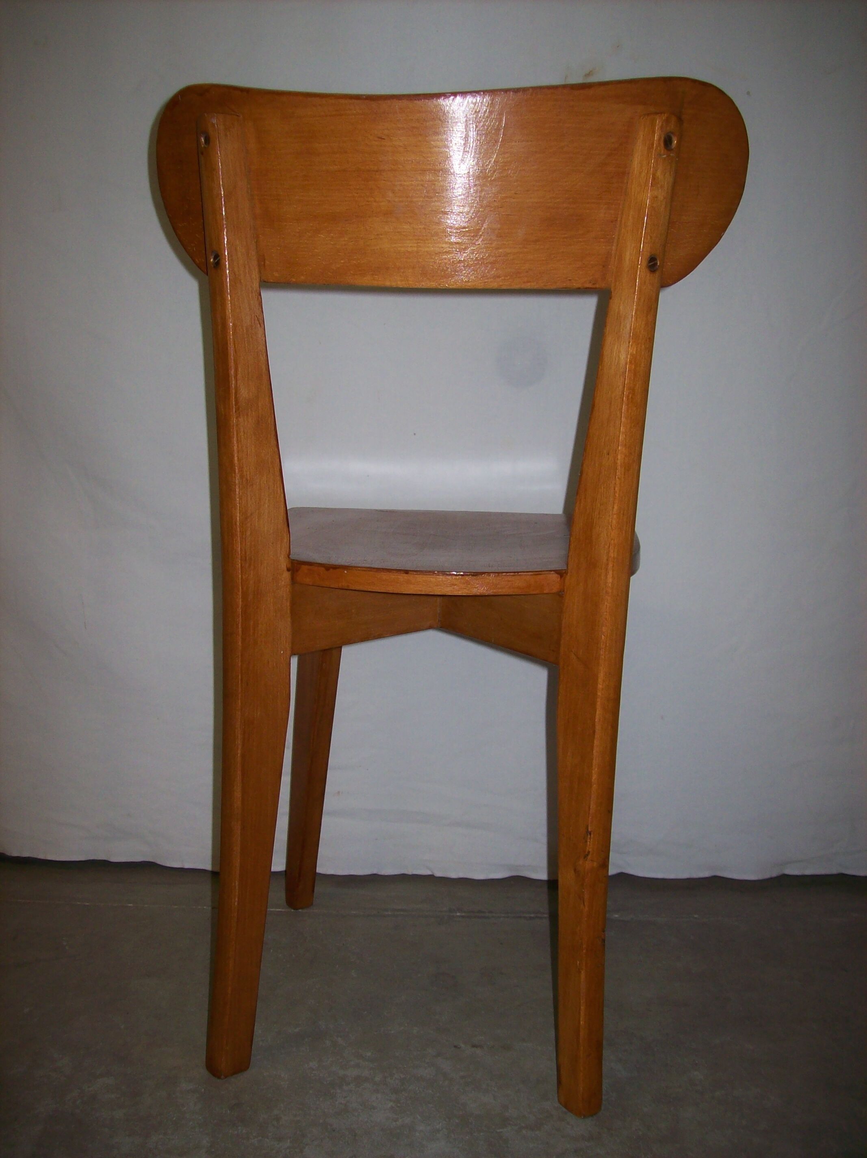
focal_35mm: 36
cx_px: 434
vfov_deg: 51.4
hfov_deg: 39.6
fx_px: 1203
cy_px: 579
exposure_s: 1/64
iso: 80
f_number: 2.7
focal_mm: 6
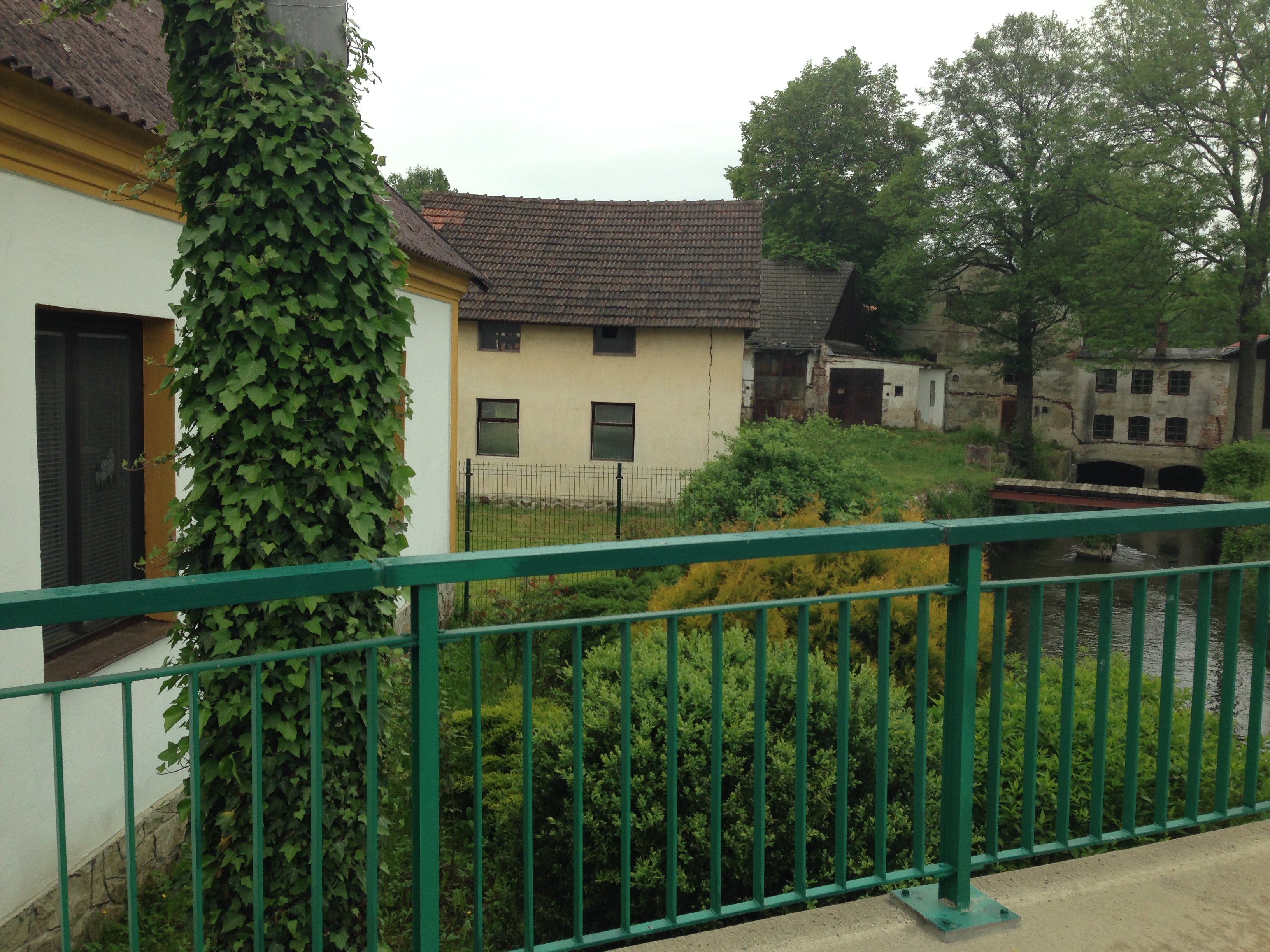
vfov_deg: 42.9
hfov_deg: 55.4
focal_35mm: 33
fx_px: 1211
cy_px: 476
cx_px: 635
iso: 50
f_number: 2.4
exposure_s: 1/488
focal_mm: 4.12
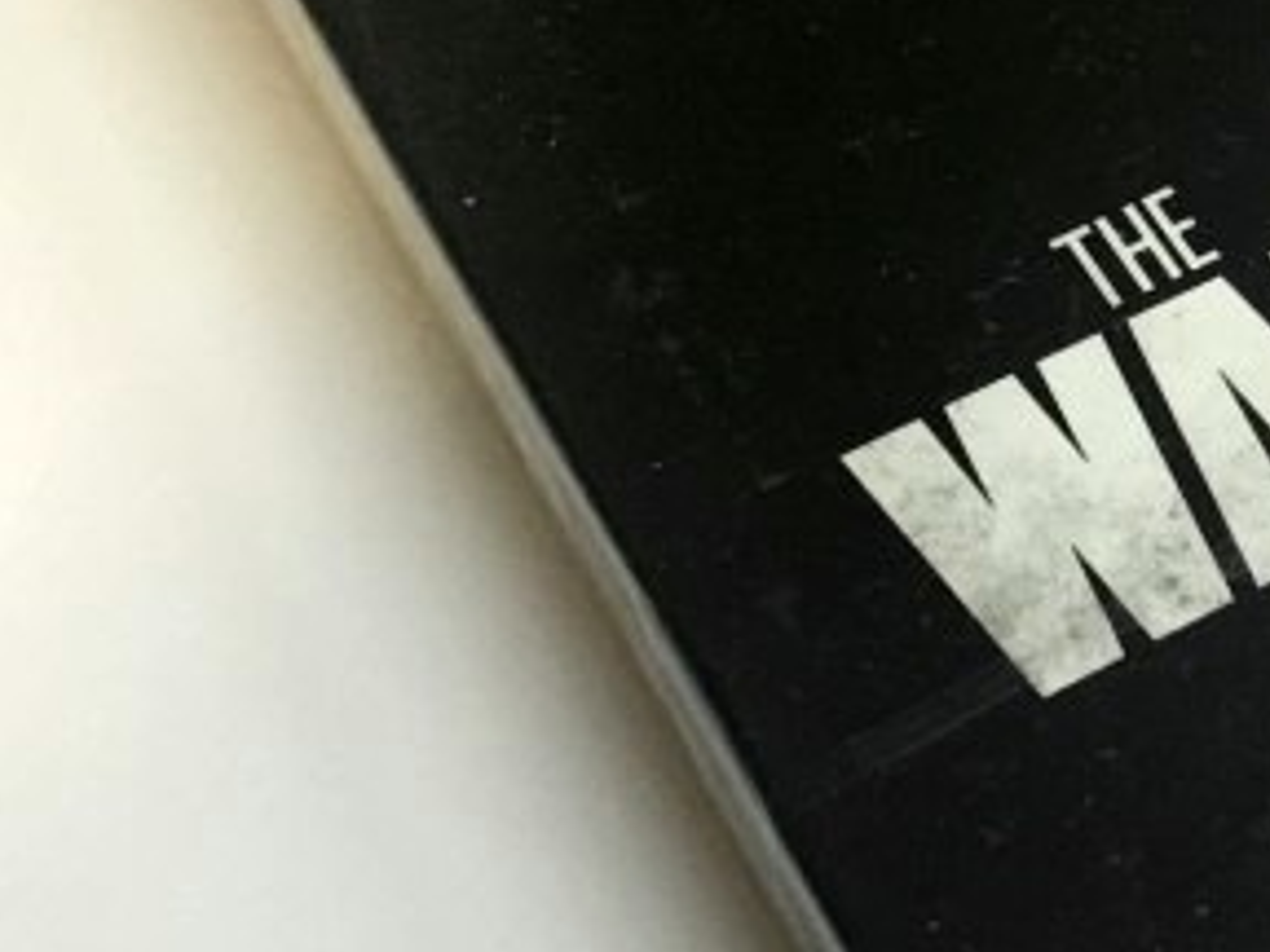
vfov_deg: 14.3
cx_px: 1473
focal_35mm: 103
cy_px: 181
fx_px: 3779
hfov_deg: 18.2
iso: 50
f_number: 2.2
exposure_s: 1/17
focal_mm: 4.15
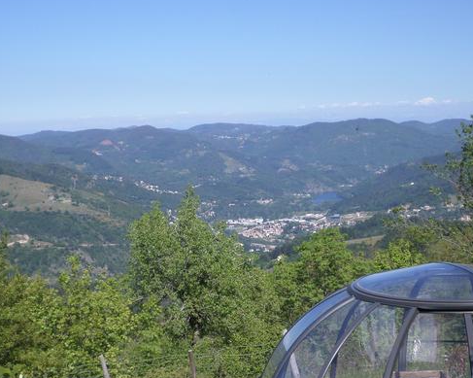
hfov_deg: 27.5
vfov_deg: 22.1
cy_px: 254
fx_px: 965
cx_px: 212
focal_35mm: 69
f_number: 3.2
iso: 80
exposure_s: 1/1000
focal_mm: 7.8
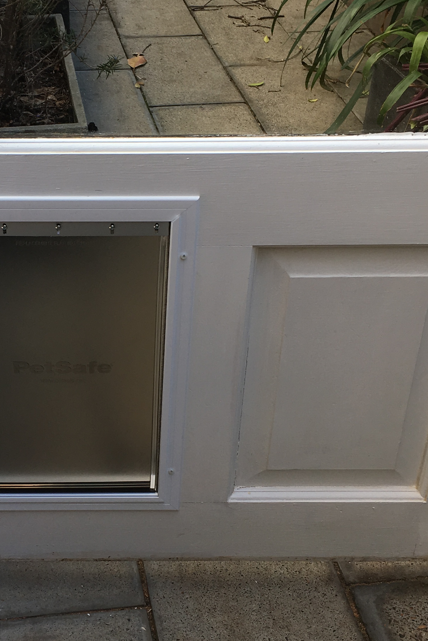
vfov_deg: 36.2
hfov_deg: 24.3
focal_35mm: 55
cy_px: 306
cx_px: 101
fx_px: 981
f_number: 2.2
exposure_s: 1/273
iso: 25
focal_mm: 4.15
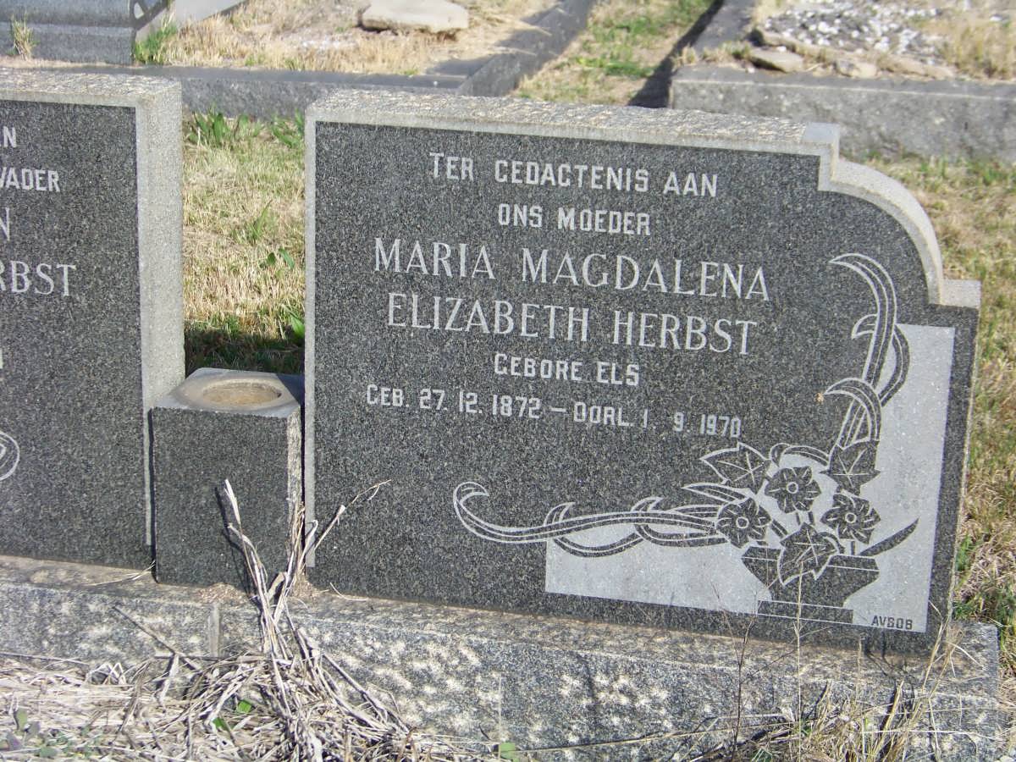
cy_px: 381
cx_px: 508
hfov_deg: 27.8
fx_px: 2055
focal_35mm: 70
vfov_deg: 21.0
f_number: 3.2
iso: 64
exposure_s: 1/640
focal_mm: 11.7
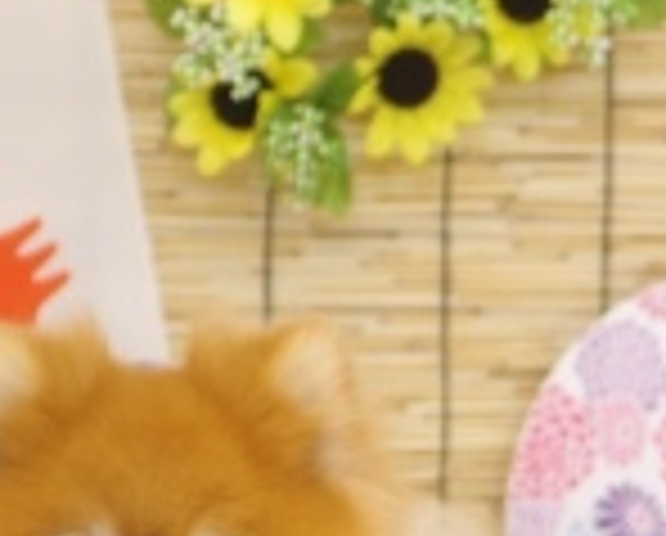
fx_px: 5589
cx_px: 216
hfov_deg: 6.8
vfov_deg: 5.5
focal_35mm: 283
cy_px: 631
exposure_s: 1/50
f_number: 2.8
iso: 640
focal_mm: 75
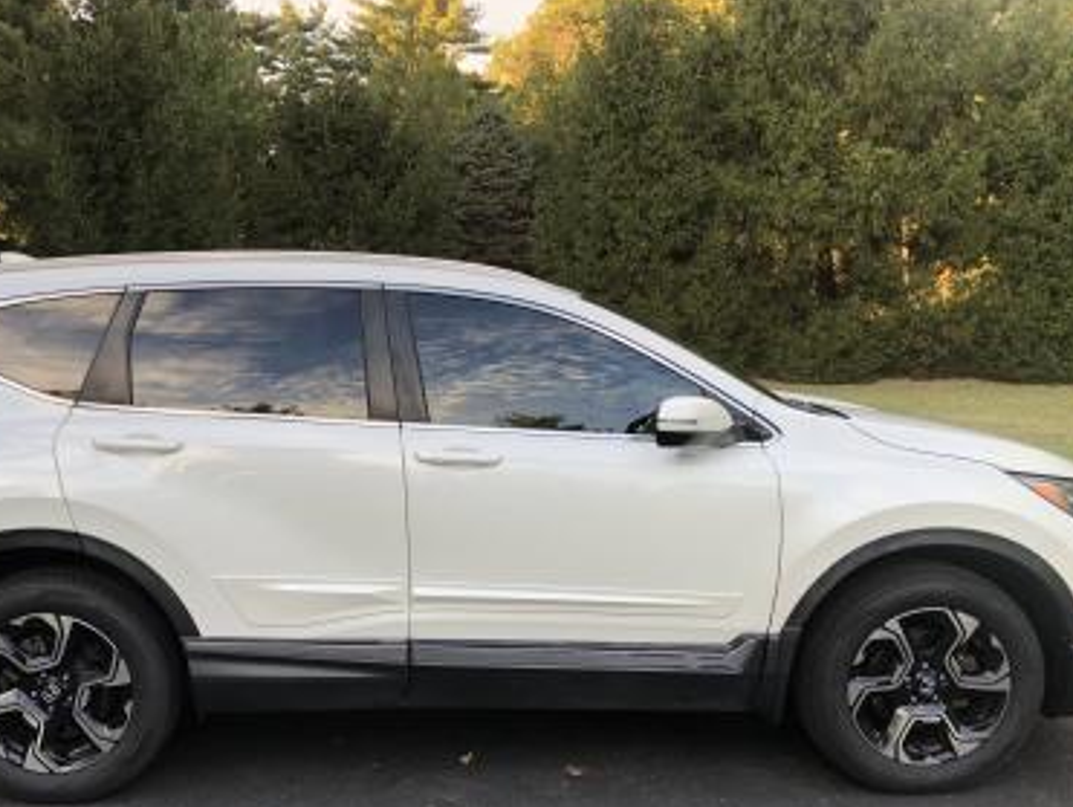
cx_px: 454
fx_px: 1179
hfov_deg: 48.8
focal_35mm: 38
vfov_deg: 37.5
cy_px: 512
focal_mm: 3.99
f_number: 1.8
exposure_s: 1/120
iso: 40
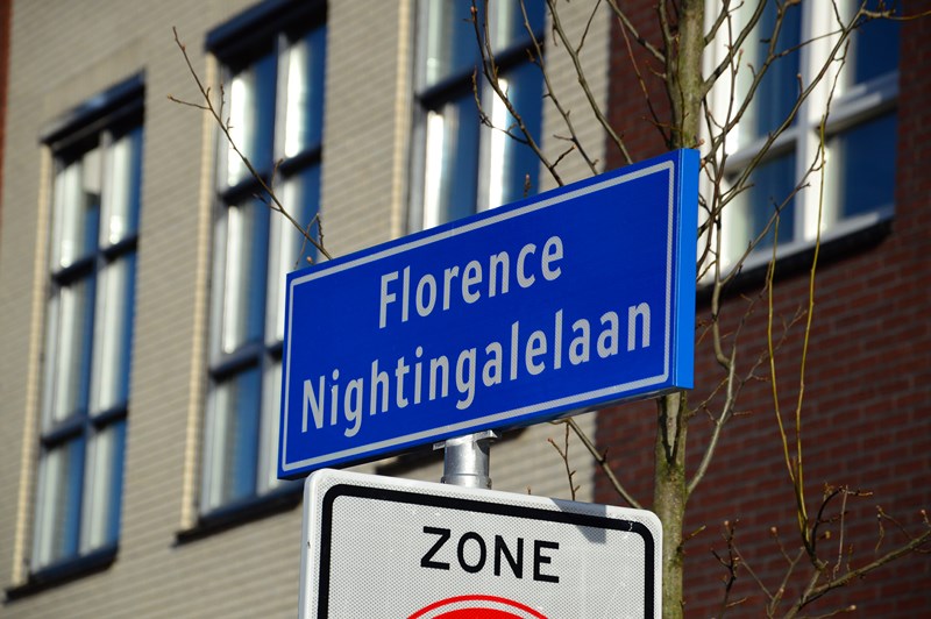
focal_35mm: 158
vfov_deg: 8.7
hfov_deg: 13.1
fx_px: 4070
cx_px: 466
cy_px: 310
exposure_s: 1/2000
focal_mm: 105
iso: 400
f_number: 5.6
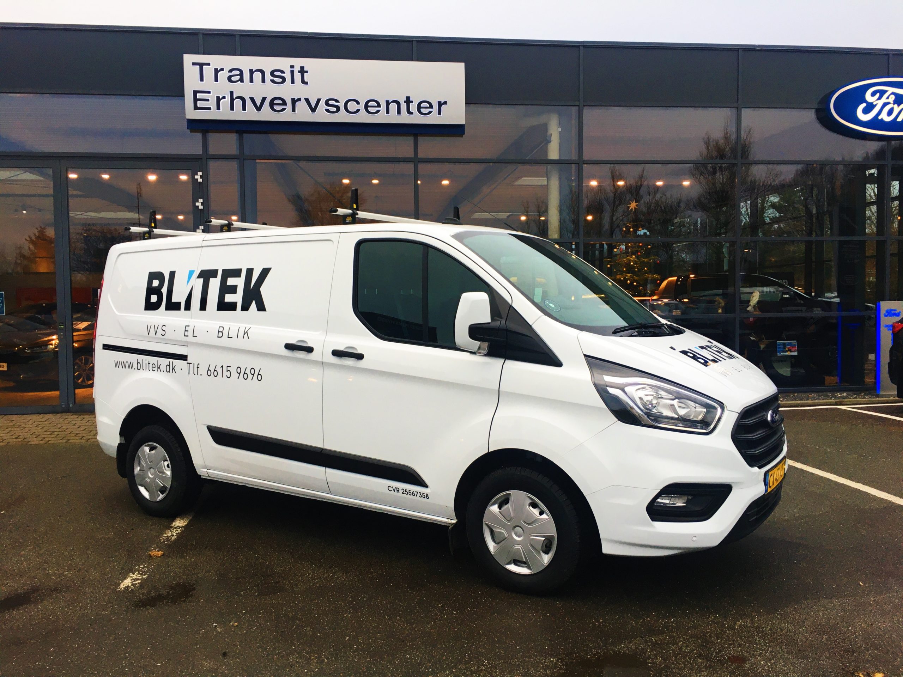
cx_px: 452
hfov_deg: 61.7
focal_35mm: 29
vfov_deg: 48.2
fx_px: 756
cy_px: 338
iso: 25
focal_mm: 4.15
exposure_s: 1/33
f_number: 2.2
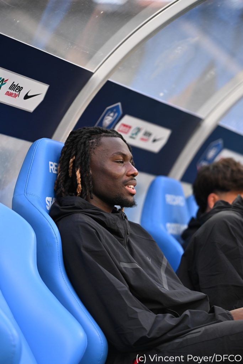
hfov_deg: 8.3
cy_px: 182
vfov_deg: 12.5
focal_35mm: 165
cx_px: 122
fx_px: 1670
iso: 1250
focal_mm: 165
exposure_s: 1/1600
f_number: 2.8
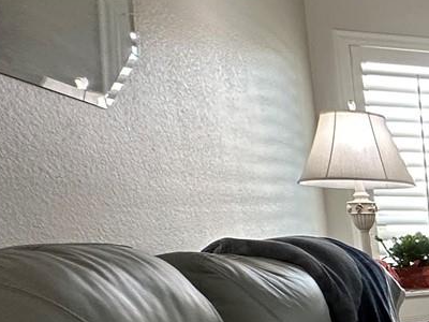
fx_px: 694
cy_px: 323
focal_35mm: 56
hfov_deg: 19.7
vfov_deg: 24.9
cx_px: 843
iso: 200
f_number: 2.2
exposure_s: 1/120
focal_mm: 2.22
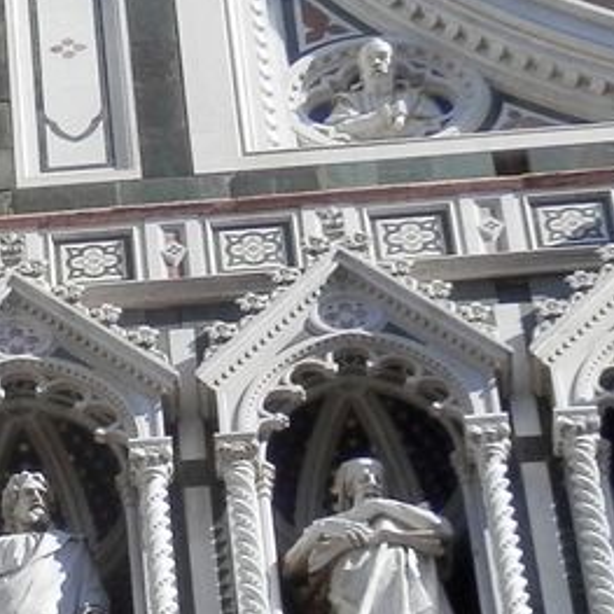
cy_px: 600
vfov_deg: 6.6
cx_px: -565
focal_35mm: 263
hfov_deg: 6.5
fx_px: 5278
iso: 80
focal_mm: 8.9
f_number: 4
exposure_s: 1/640
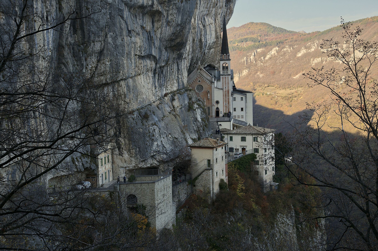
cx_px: 189
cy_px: 126
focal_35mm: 48
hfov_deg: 41.2
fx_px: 503
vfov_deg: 28.0
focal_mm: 32
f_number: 6.3
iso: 200
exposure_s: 1/160
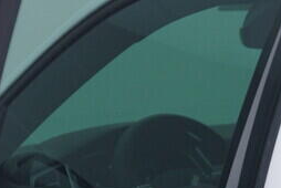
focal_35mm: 145
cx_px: 379
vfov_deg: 9.1
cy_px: 316
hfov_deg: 13.5
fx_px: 1133
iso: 125
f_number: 2.8
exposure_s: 1/40
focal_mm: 24
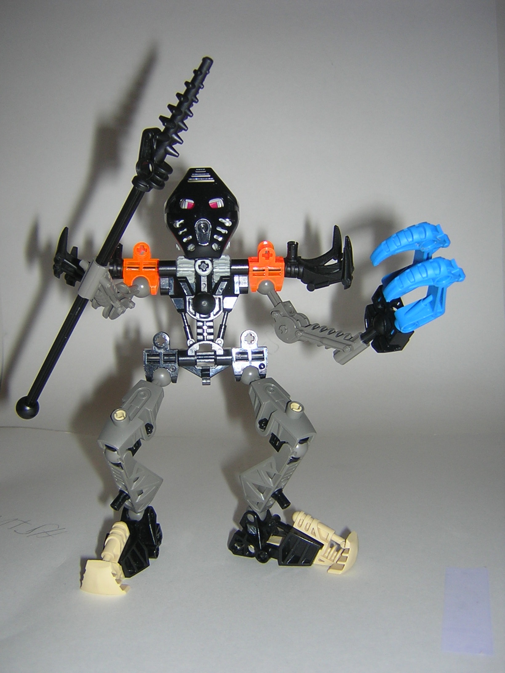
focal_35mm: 36
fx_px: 700
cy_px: 336
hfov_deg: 39.7
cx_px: 252
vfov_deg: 51.4
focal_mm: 4.7
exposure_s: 1/60.1
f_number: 2.6
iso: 100
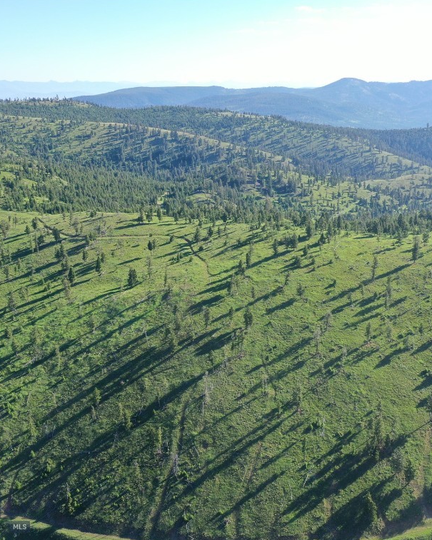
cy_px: 270
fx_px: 640
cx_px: 290
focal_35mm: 40
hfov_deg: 36.9
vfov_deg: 45.8
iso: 100
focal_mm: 10.26
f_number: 5
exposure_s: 1/240
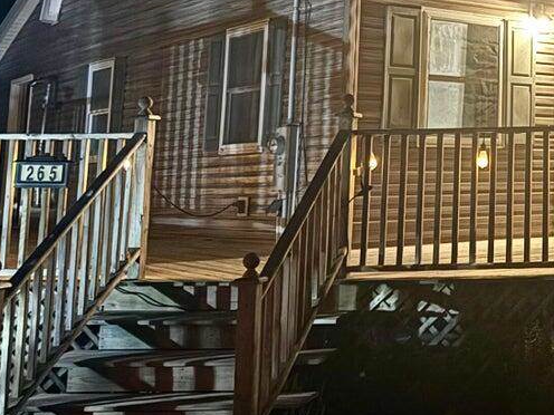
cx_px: 656
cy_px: -9
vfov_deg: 21.4
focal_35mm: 66
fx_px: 1056
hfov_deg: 26.3
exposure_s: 1/15
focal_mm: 6.76
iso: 1000
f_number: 1.78
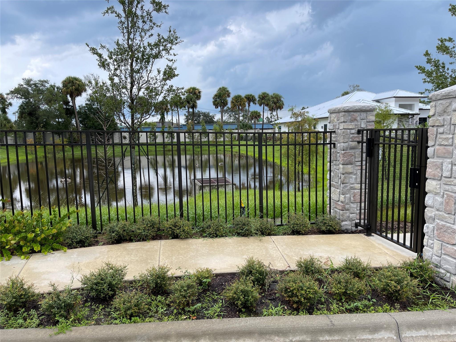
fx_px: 343
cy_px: 171
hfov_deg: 67.3
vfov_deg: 53.1
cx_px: 228
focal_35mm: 26
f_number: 1.6
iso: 32
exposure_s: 1/726
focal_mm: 5.1
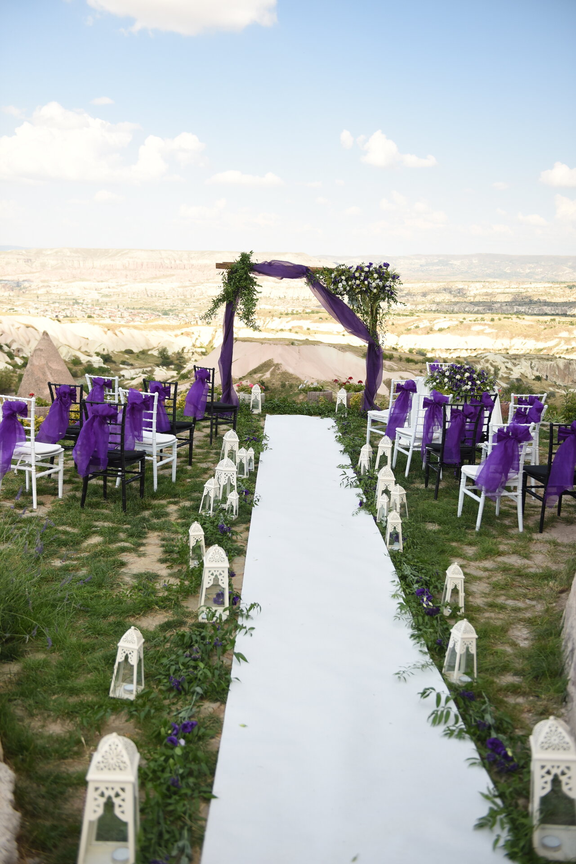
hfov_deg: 38.9
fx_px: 815
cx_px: 288
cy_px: 432
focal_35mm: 34
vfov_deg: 55.8
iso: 400
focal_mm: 34
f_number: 2.8
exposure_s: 1/4000
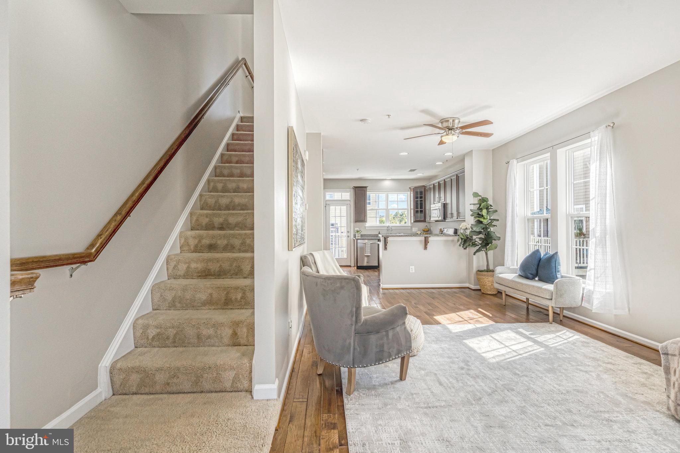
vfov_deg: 73.7
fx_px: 302
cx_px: 340
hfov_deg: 96.7
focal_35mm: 16
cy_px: 226
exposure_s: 1/125
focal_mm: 16
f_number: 8
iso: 1250
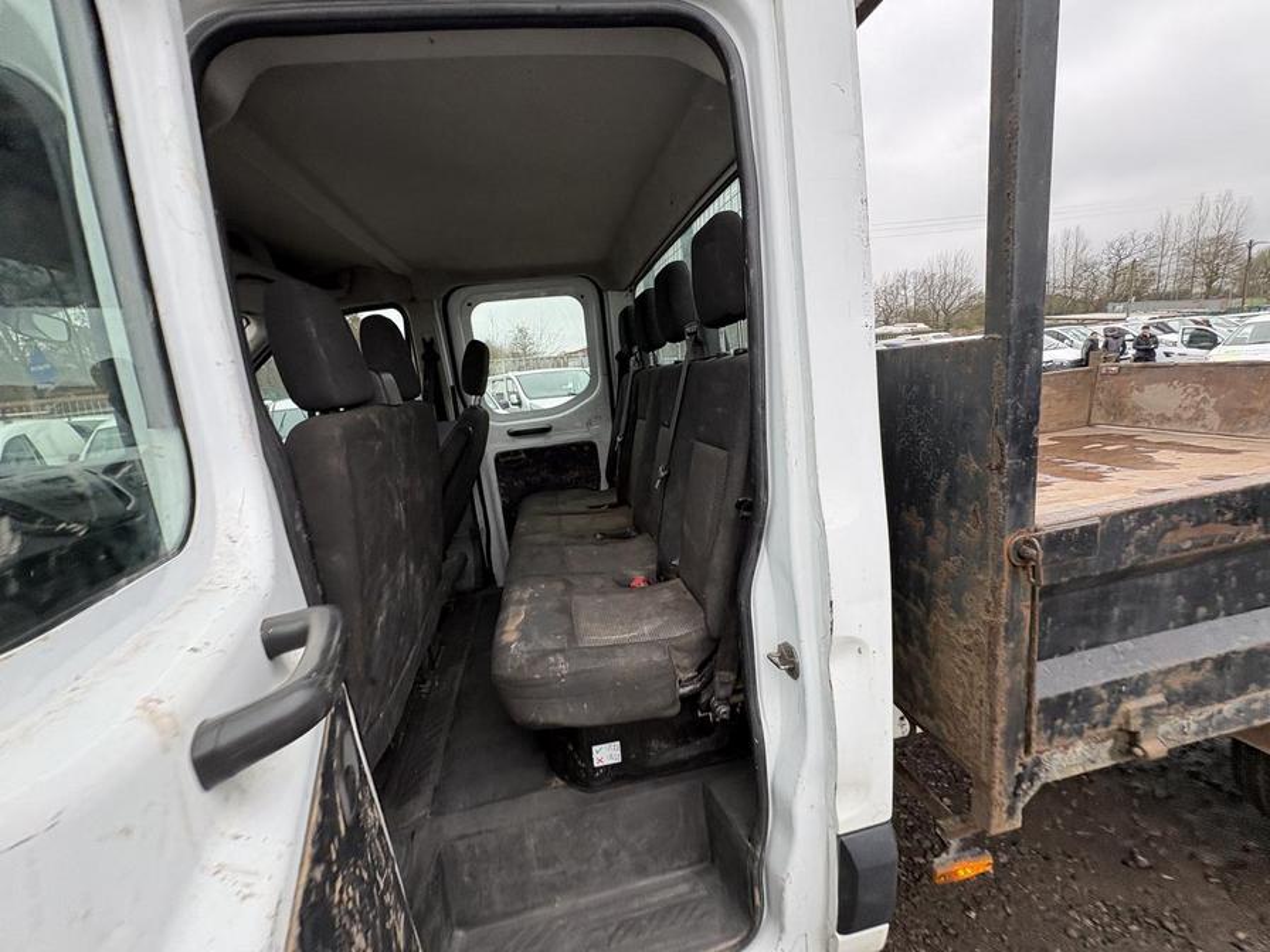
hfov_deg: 102.1
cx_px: 635
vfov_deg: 85.7
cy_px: 476
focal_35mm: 14
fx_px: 514
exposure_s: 1/99
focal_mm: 2.22
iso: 80
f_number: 2.2
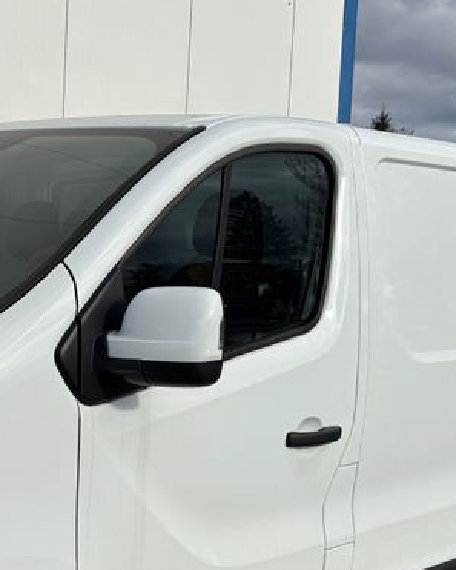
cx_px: 35
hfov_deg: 21.3
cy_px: 433
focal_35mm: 70
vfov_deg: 26.7
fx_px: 1180
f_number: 1.6
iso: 50
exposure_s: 1/5814
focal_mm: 5.96
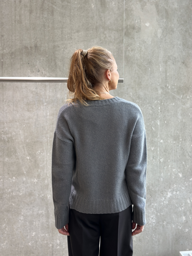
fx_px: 355
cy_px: 128
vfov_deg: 39.7
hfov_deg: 30.3
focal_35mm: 48
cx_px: 96
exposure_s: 1/90
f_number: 1.78
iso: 125
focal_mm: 6.86
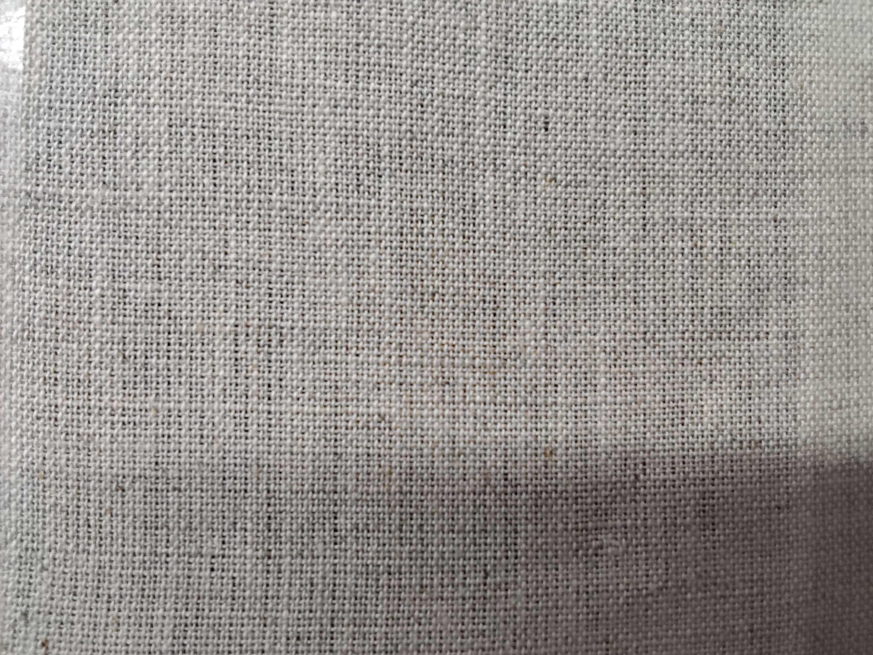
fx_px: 681
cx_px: 452
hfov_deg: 65.3
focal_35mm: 27
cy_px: 335
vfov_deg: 51.3
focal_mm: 2.78
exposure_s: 1/100
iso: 320
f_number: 2
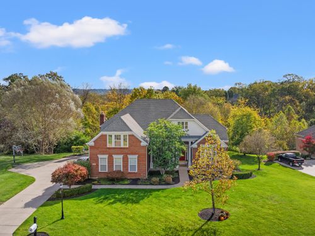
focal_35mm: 24
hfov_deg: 71.6
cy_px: 118
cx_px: 158
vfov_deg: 56.8
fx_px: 218
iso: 100
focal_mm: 12.29
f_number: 2.8
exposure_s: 1/60
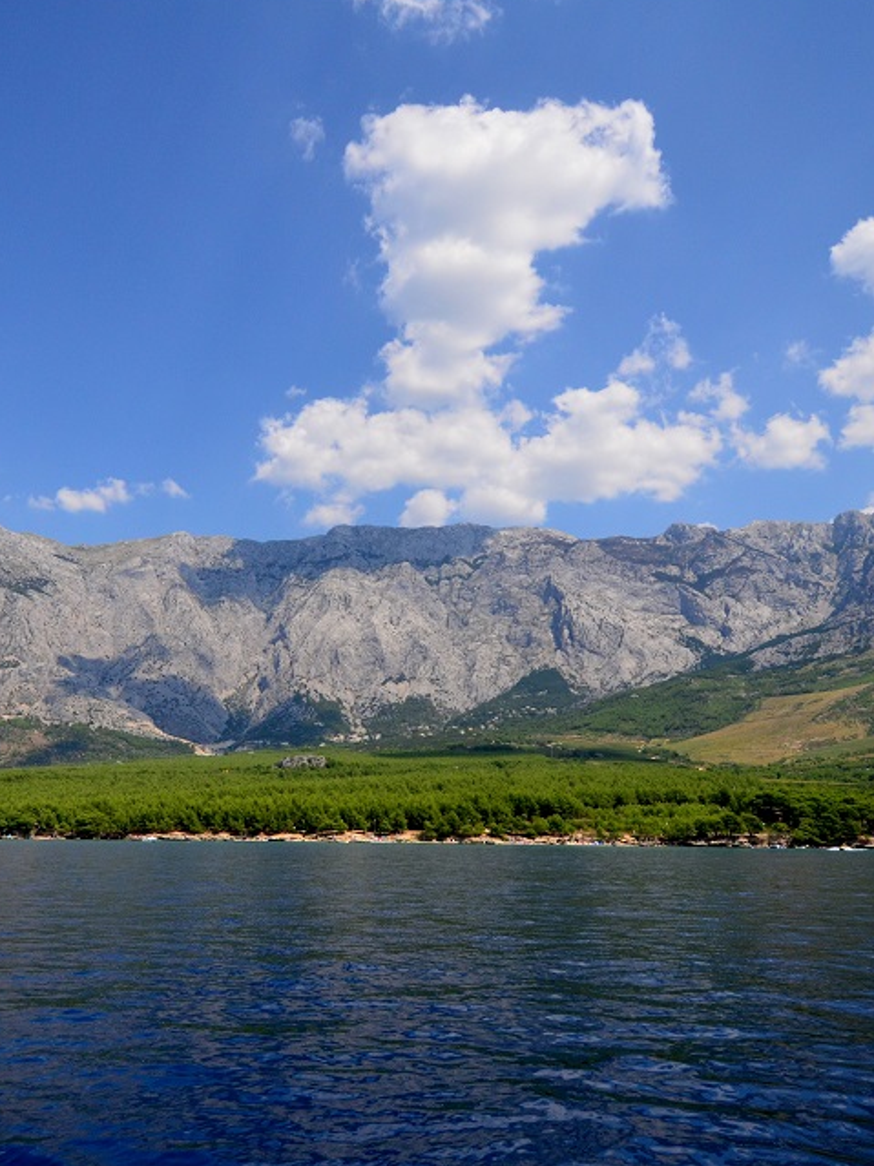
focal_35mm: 27
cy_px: 576
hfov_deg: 50.5
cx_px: 298
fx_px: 909
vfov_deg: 65.3
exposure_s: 1/8000
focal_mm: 12
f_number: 4
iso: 640
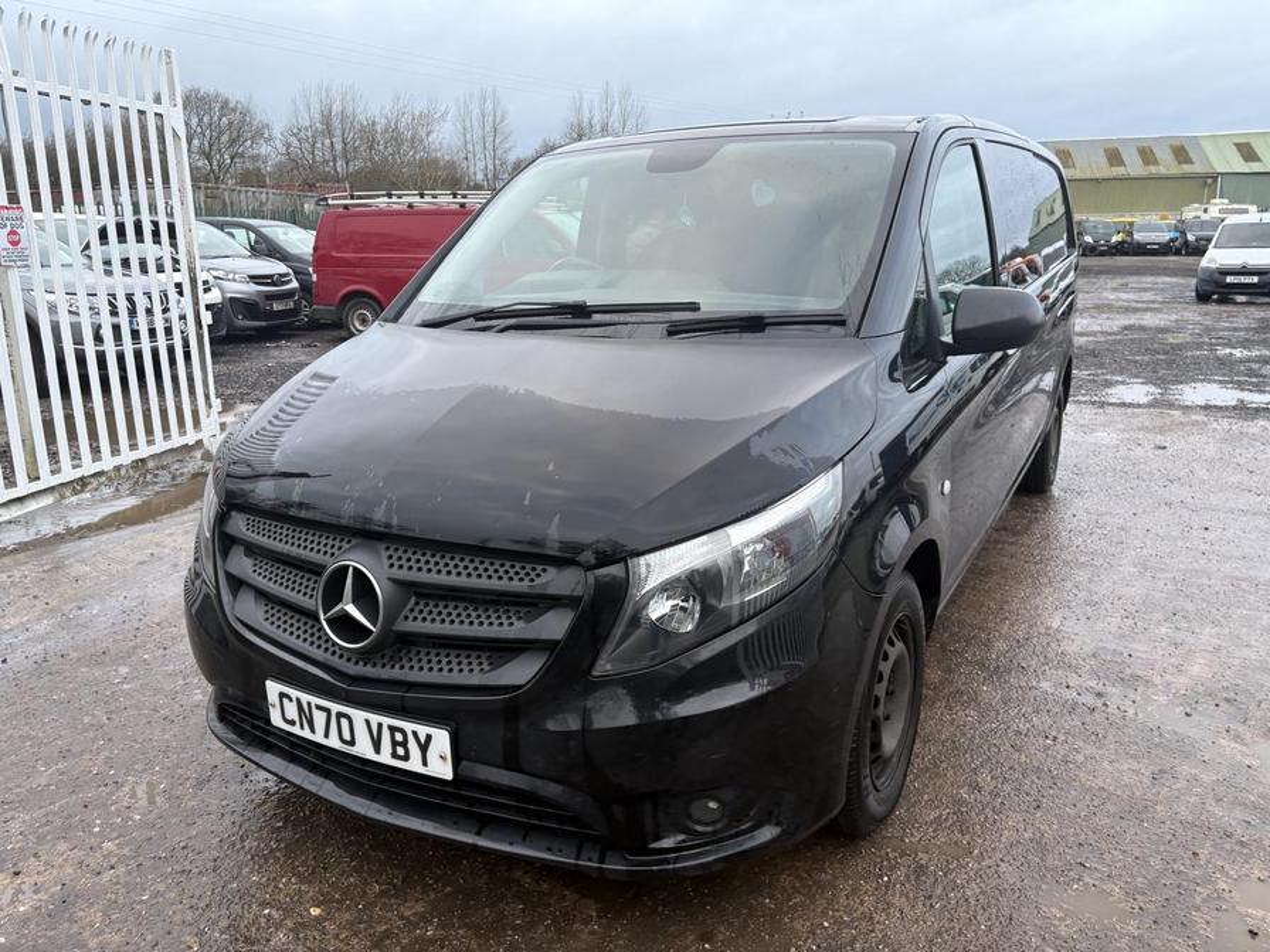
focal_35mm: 26
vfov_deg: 53.1
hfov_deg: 67.3
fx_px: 954
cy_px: 476
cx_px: 635
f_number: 1.6
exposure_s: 1/122
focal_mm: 5.96
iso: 80
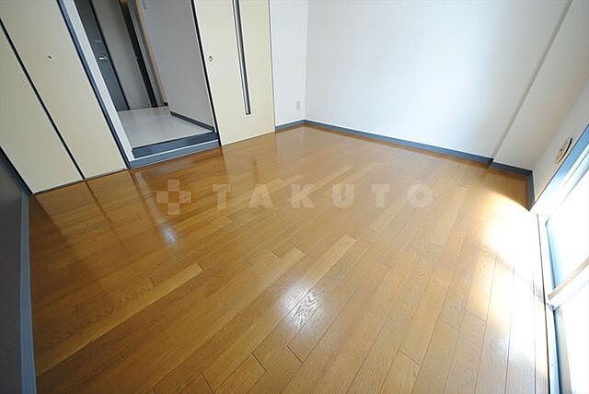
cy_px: 197
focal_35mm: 12
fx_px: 197
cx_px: 294
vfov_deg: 90.1
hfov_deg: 112.6
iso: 100
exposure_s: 1/13
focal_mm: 8
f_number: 4.5
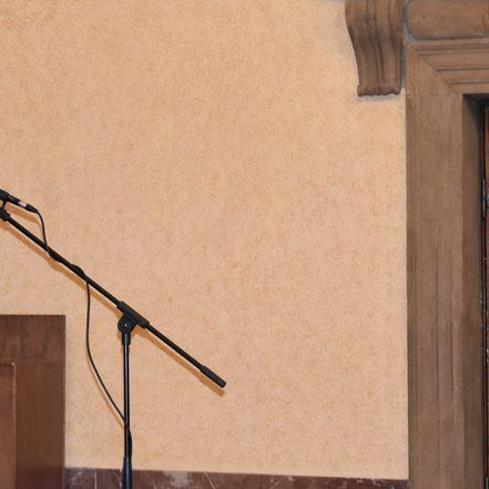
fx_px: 2541
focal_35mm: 159
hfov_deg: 10.9
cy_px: 120
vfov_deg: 11.0
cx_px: -32
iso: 2000
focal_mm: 55
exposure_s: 1/60
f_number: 5.6
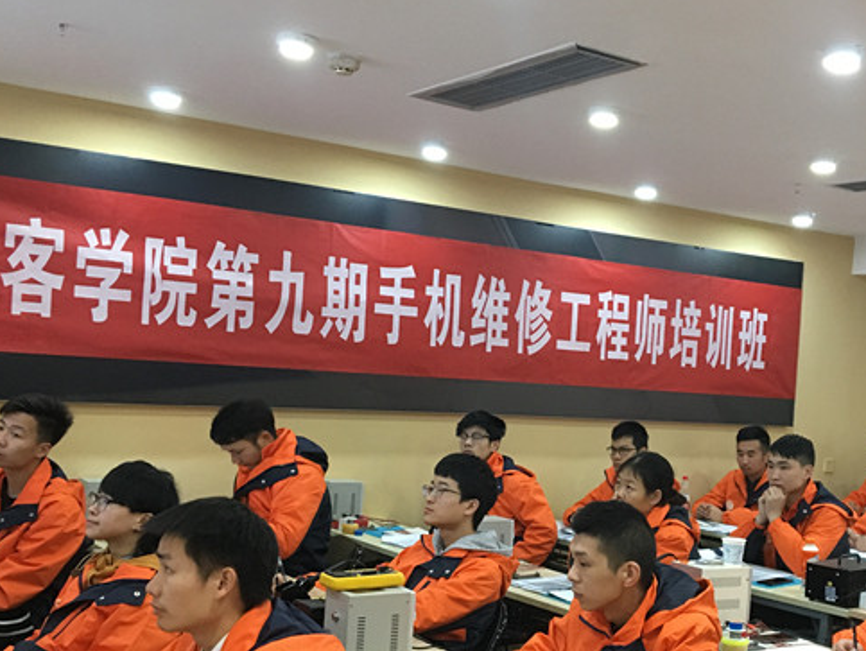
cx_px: 592
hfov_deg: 39.1
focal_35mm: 48
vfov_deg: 30.2
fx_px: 1202
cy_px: 400
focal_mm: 4.15
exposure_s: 1/33
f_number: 2.2
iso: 200
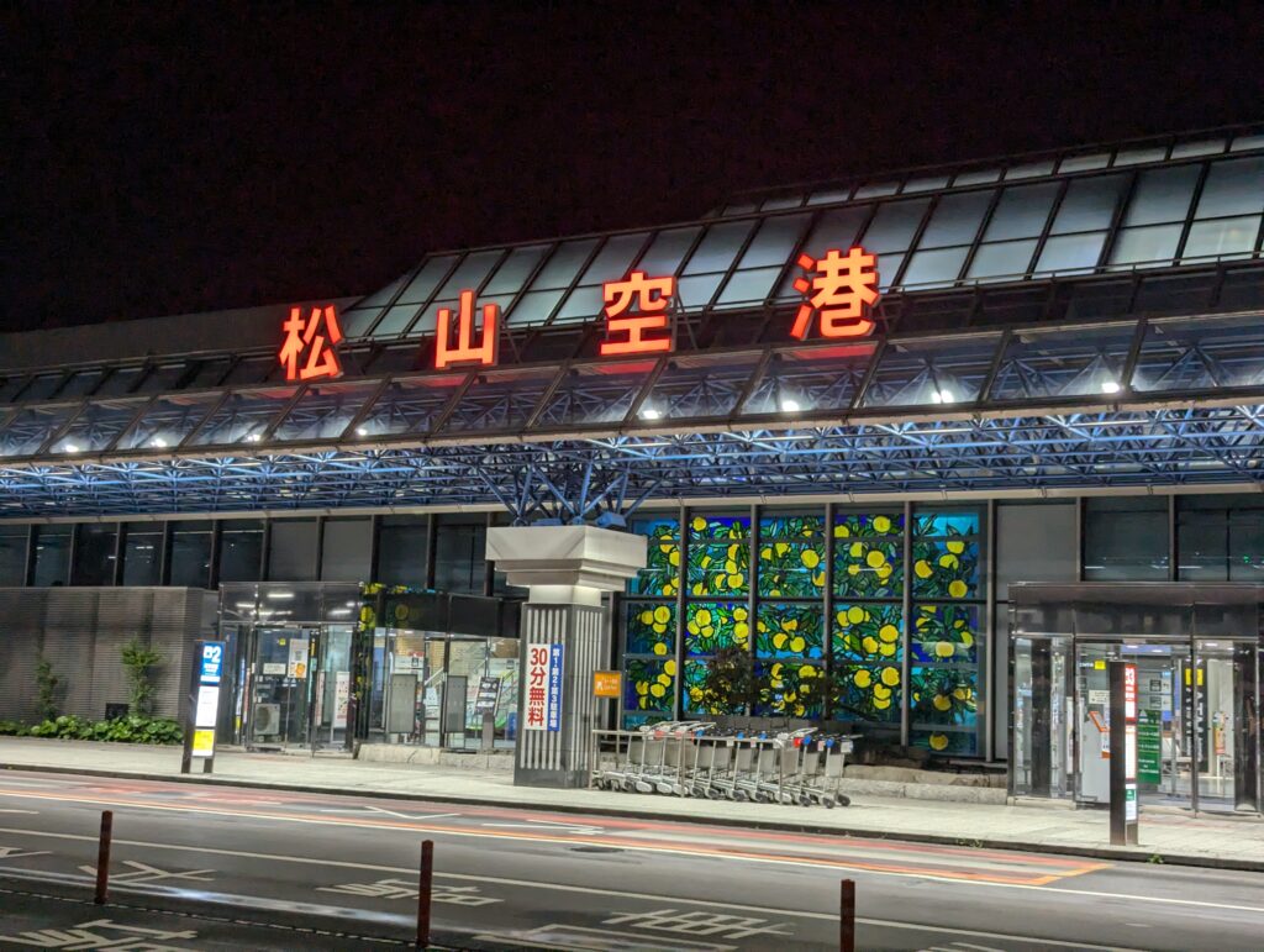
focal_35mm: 48
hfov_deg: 39.6
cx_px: 632
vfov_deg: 30.3
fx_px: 1755
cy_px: 476
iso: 295
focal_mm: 6.81
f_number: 1.85
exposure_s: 1/120
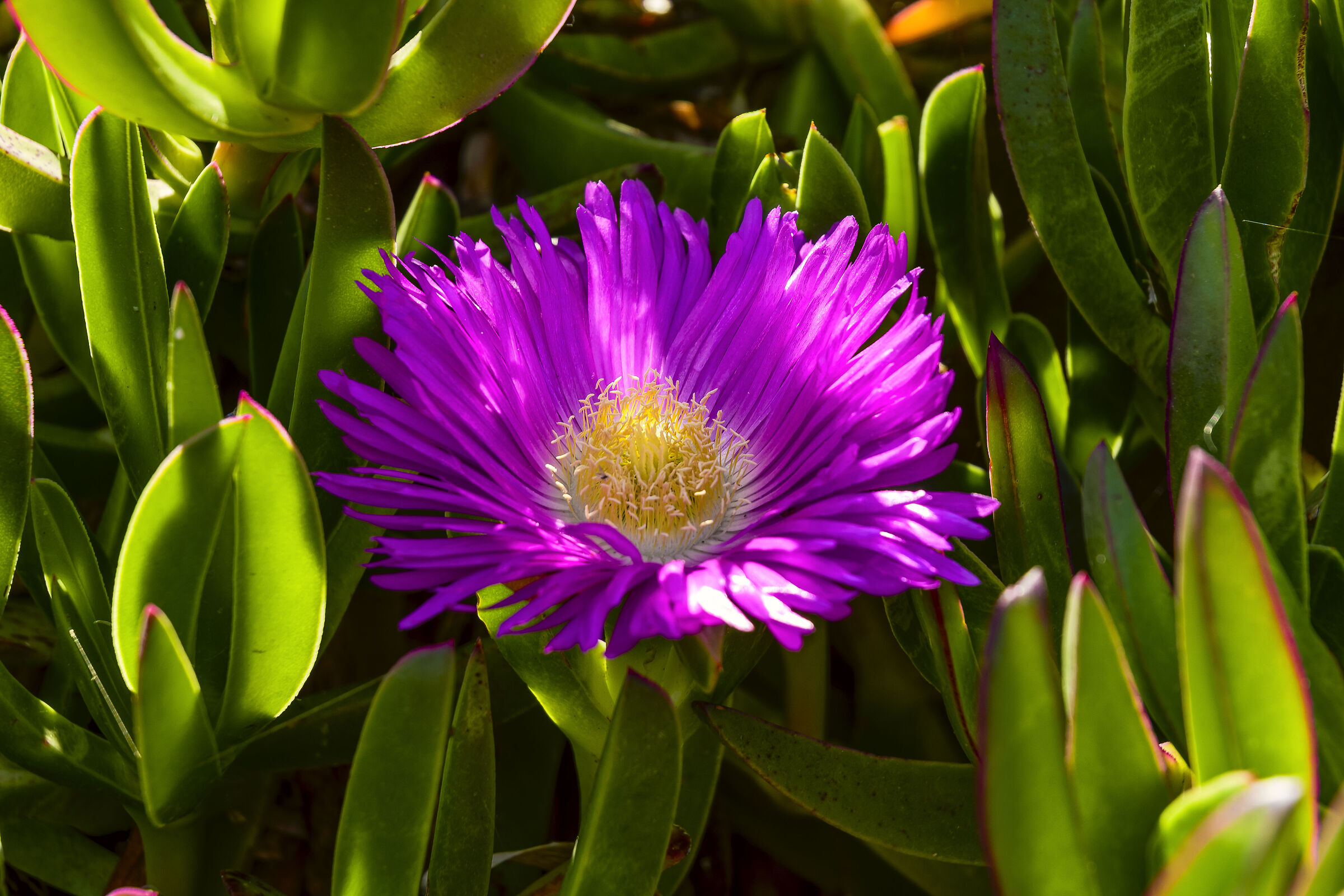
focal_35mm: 105
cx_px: 672
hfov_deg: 19.5
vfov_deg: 13.0
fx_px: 3920
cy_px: 448
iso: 100
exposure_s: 1/50
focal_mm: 70
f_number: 8
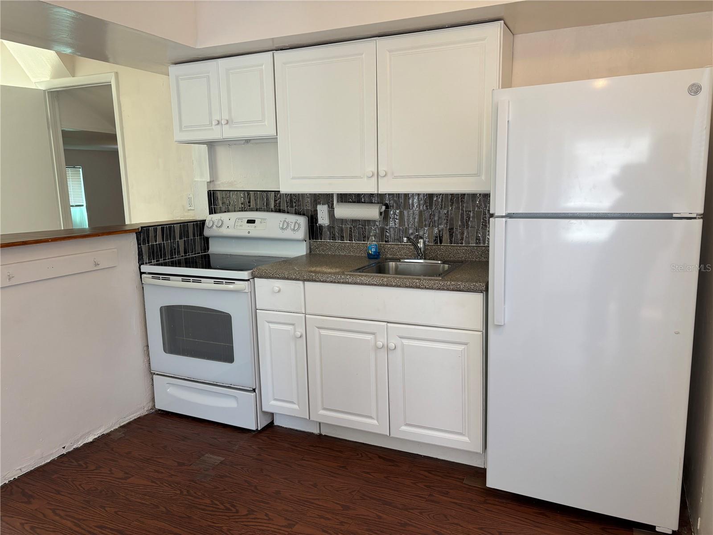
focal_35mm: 26
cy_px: 268
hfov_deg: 67.3
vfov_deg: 53.1
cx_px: 356
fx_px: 536
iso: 80
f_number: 1.6
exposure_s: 1/120
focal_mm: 5.96
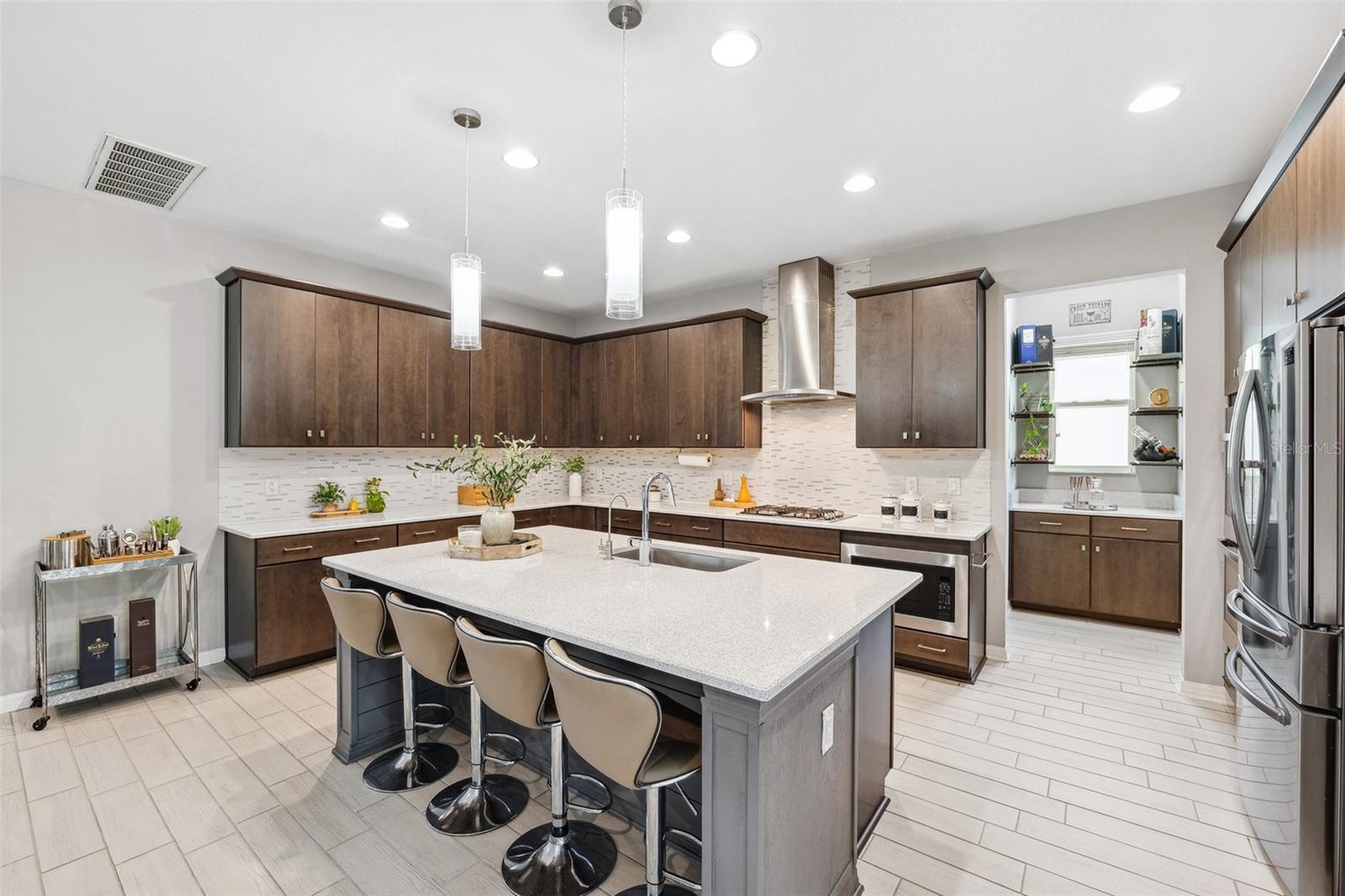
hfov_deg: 104.3
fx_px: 523
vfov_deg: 81.2
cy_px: 448
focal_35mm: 14
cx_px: 672
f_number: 8
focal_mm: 14
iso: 400
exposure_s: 1/6
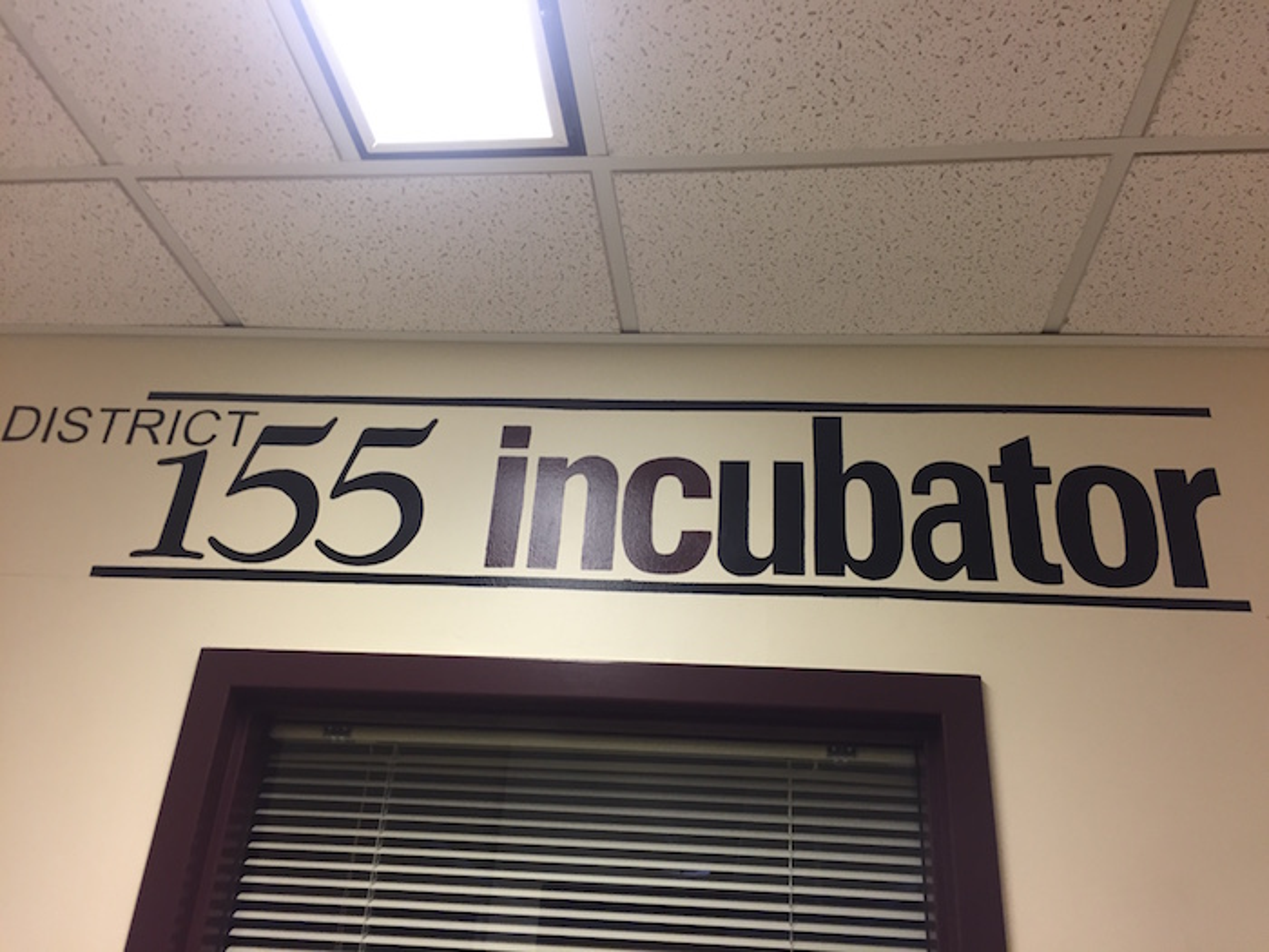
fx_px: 1063
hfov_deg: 61.7
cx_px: 634
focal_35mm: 29
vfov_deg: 48.2
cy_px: 476
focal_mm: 4.15
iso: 80
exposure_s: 1/30
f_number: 2.2
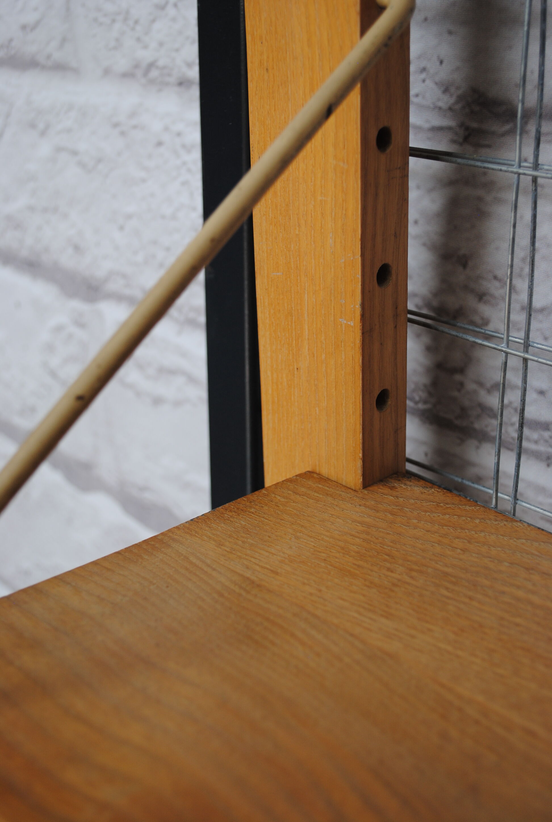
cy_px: 411
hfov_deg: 26.6
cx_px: 276
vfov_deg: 38.8
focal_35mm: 51
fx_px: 1167
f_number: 5.6
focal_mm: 34
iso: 180
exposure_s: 1/125
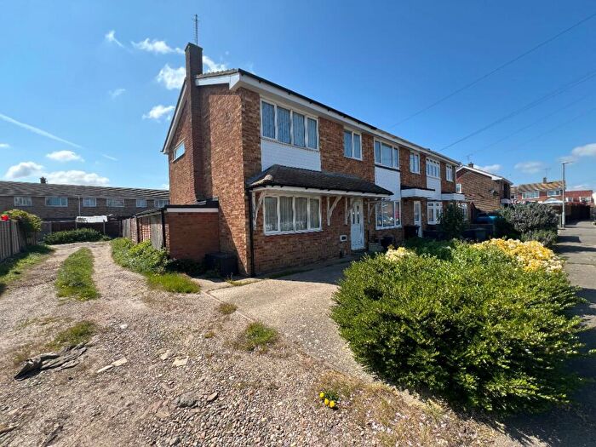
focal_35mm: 13
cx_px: 298
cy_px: 224
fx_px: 224
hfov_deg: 106.2
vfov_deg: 89.9
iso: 32
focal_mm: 1.57
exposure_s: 1/699
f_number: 1.8
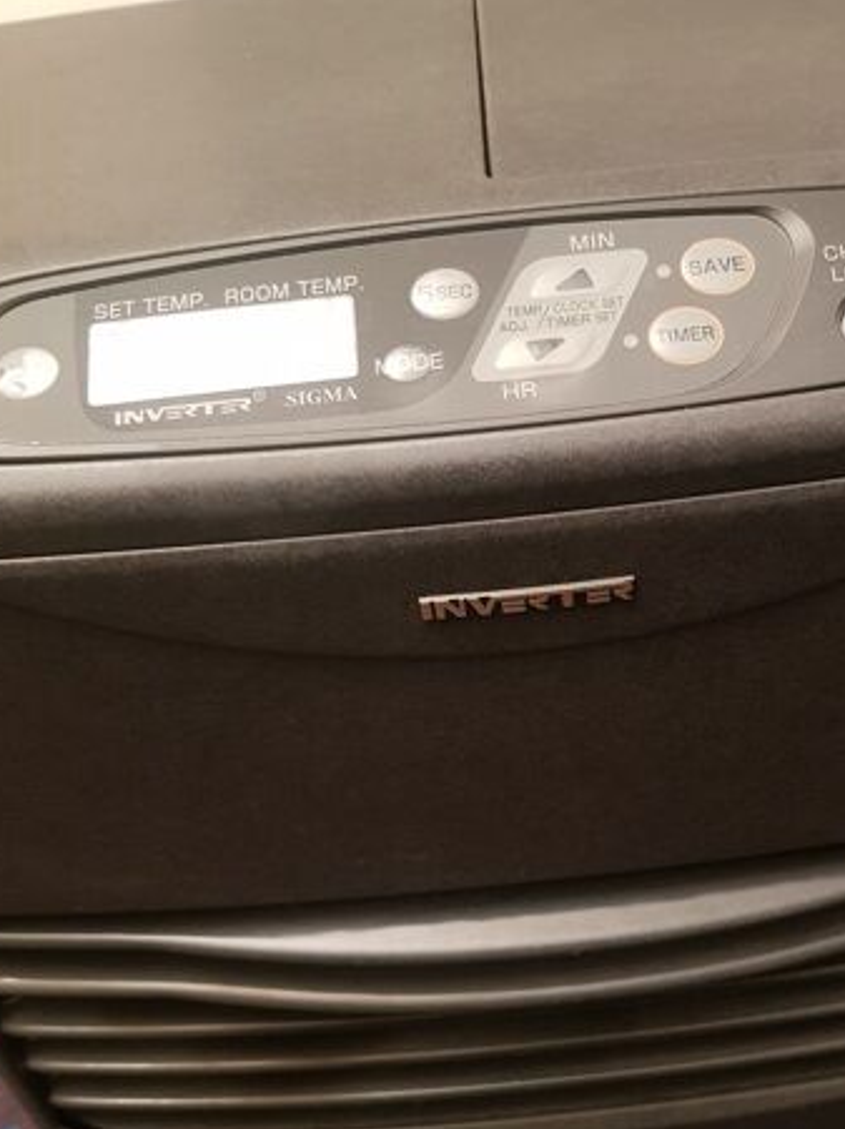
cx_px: 564
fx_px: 1205
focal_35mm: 37
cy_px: 662
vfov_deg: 49.9
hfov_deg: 38.2
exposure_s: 1/25
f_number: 1.7
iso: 200
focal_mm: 4.2
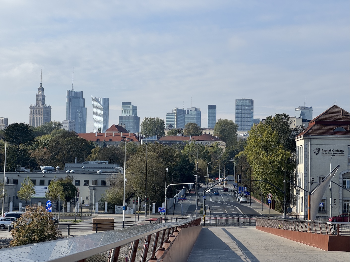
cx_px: 175
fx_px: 778
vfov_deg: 19.1
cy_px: 131
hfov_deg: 25.3
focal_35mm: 77
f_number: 2.8
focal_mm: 9
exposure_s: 1/1340
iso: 25
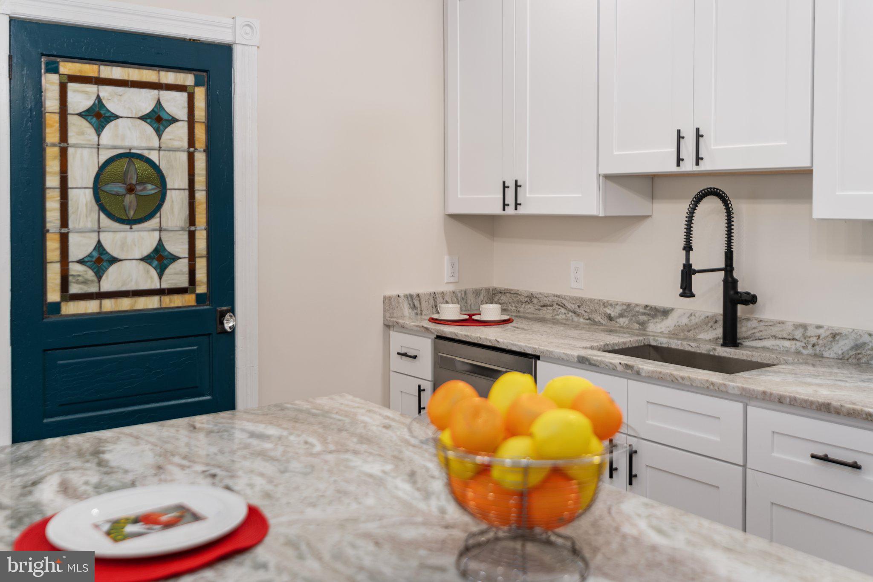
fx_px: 849
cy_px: 291
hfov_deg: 54.4
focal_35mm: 35
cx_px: 436
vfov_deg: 37.8
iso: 320
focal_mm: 35
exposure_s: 1/30
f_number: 2.8
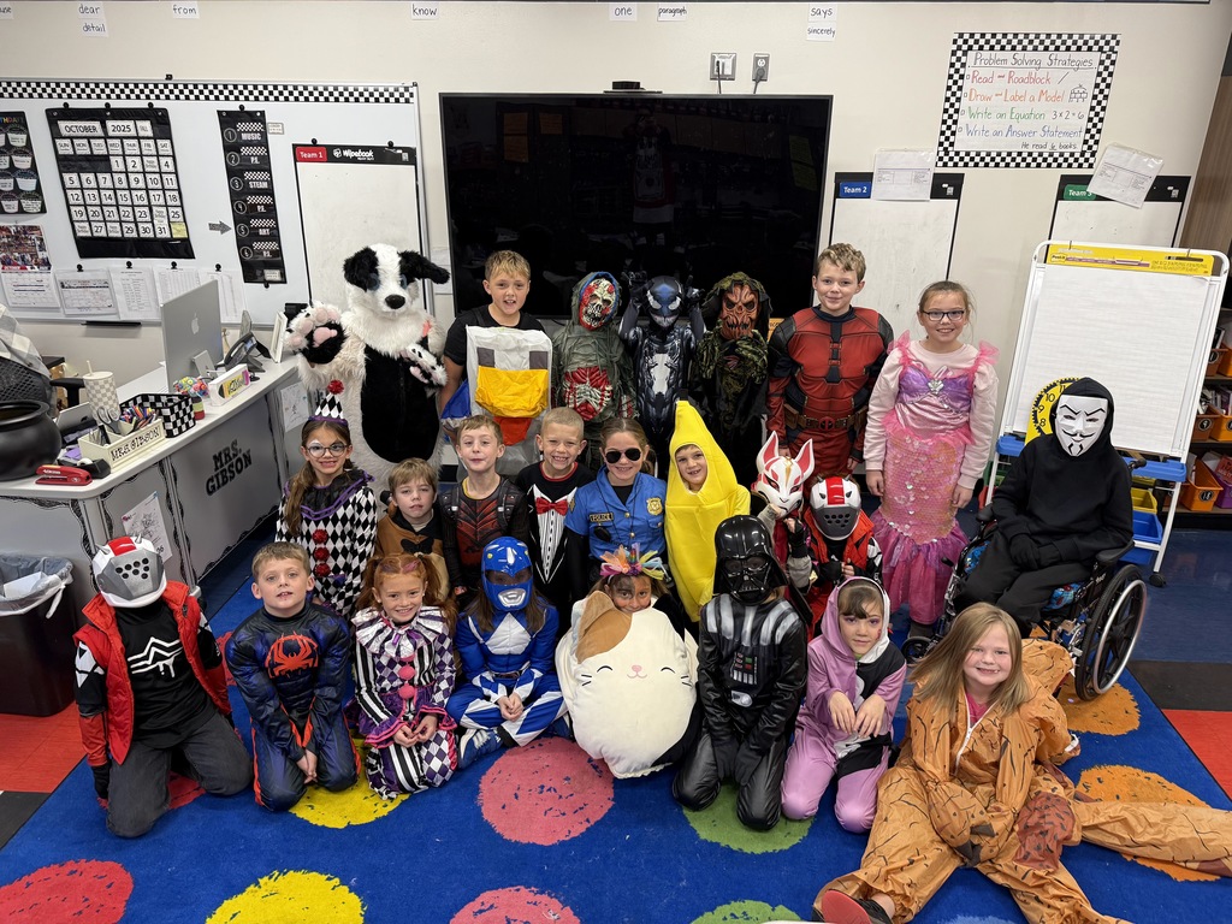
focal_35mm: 24
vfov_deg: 56.8
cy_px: 462
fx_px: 854
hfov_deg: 71.6
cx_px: 616
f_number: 1.78
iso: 125
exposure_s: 1/60
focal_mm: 6.76
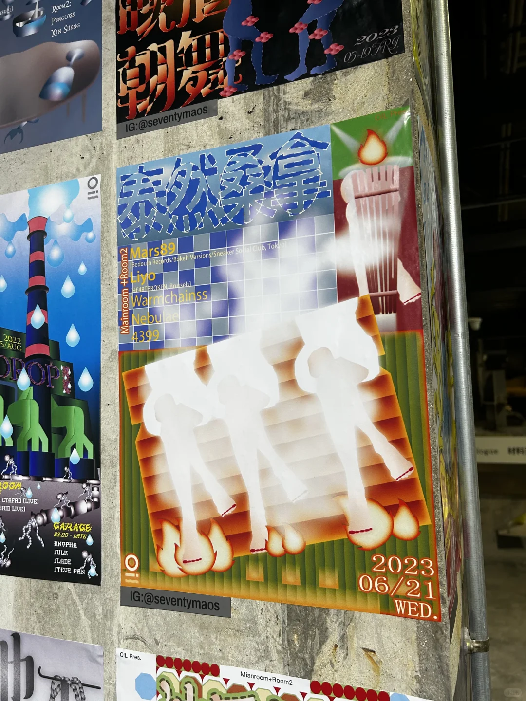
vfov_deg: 67.3
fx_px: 527
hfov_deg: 53.1
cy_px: 350
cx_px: 263
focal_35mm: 26
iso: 125
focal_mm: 5.7
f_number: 1.5
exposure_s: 1/100
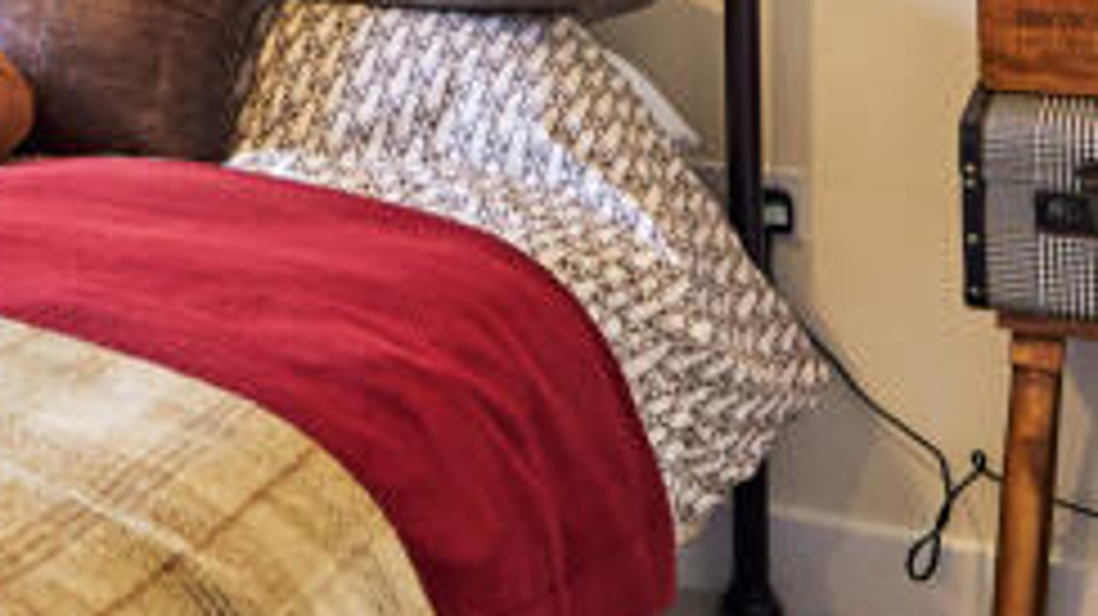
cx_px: -140
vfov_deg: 16.7
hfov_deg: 28.6
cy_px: -281
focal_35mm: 66
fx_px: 1921
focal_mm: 10
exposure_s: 1/4
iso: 200
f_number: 8
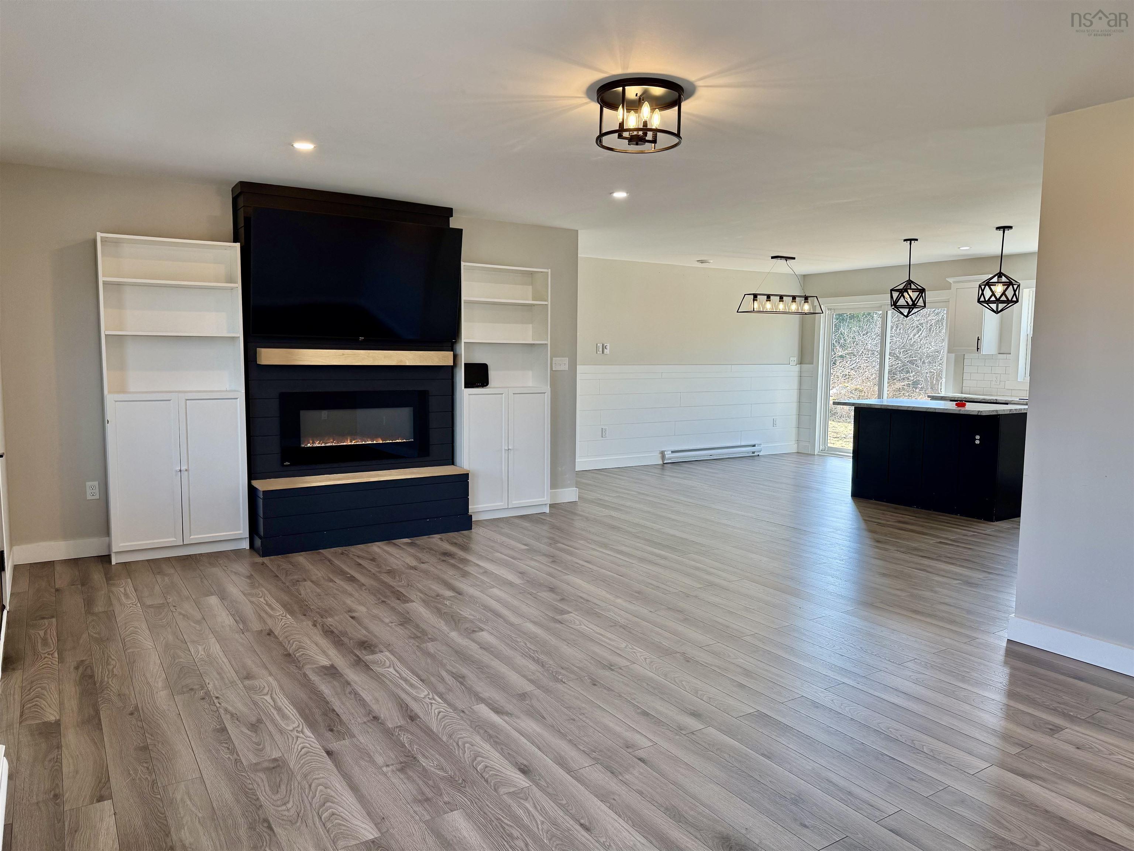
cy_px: 426
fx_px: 786
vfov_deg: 56.8
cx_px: 567
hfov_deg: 71.6
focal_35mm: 24
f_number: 1.78
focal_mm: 6.76
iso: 100
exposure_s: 1/198
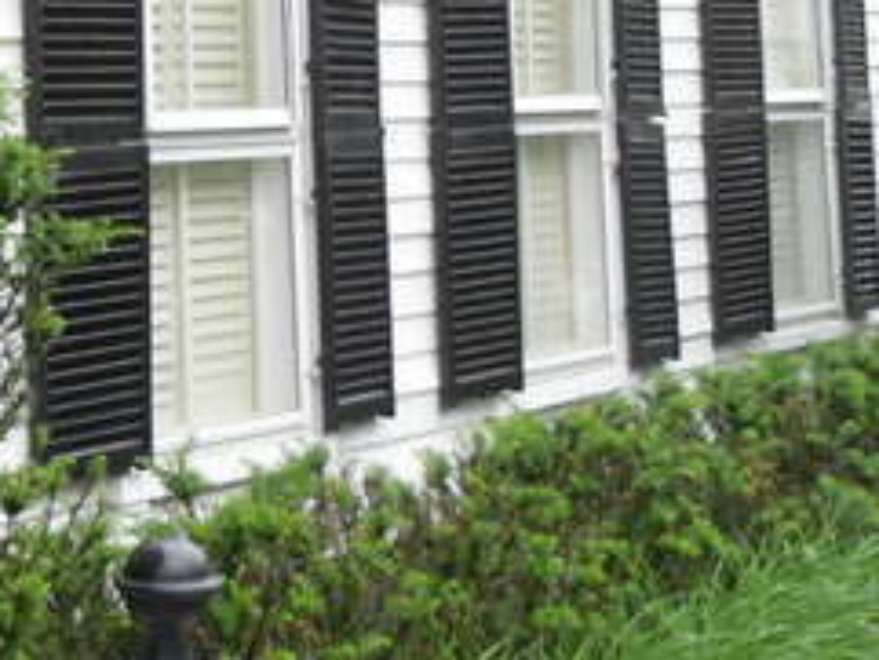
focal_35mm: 113
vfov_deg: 12.3
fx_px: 2871
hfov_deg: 15.7
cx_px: -536
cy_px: -423
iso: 100
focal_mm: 6
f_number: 2.8
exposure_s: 1/82
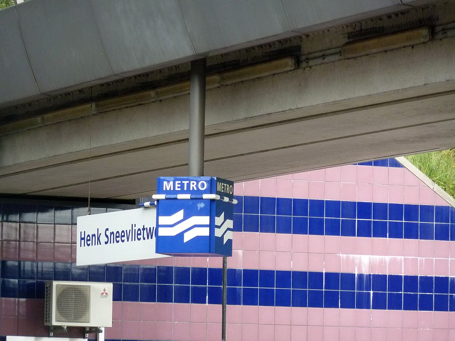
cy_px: 170
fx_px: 2957
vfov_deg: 6.6
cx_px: 228
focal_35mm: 225
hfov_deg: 8.8
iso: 400
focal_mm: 37
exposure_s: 1/320
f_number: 4.6
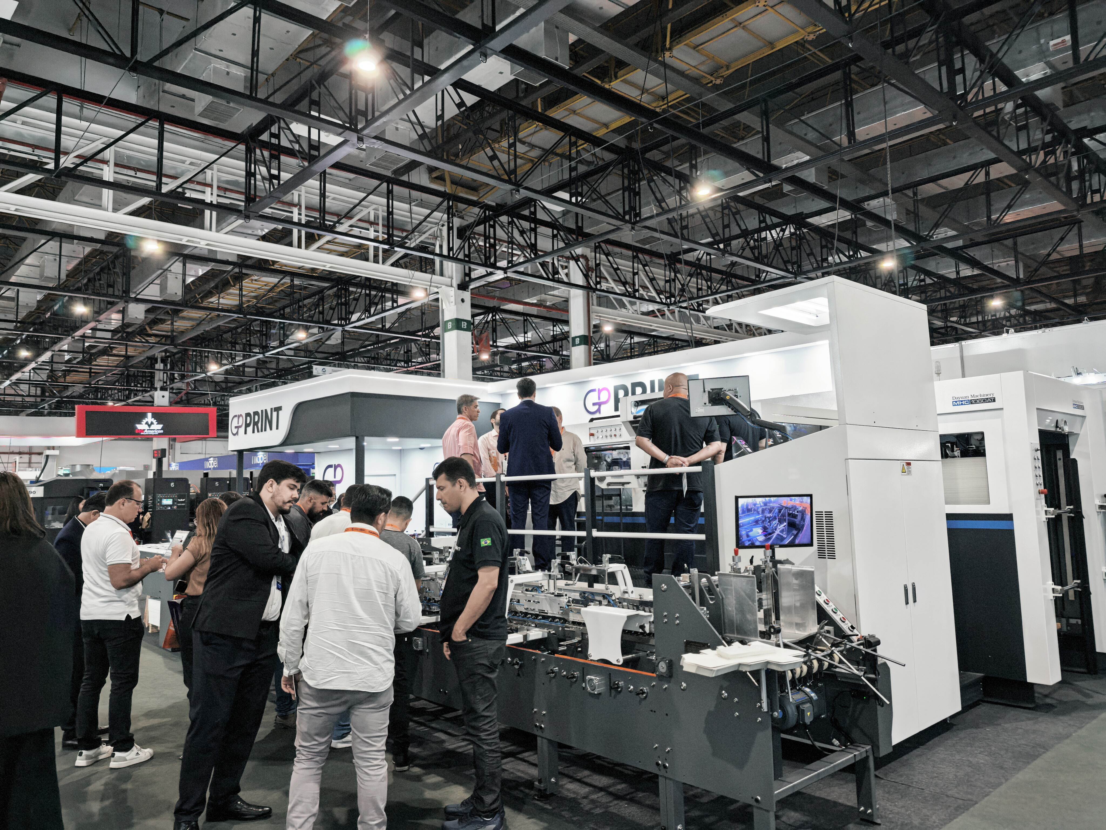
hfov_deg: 71.6
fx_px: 767
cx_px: 553
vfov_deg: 56.8
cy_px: 415
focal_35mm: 24
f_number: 1.4
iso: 125
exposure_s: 1/120
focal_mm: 6.98
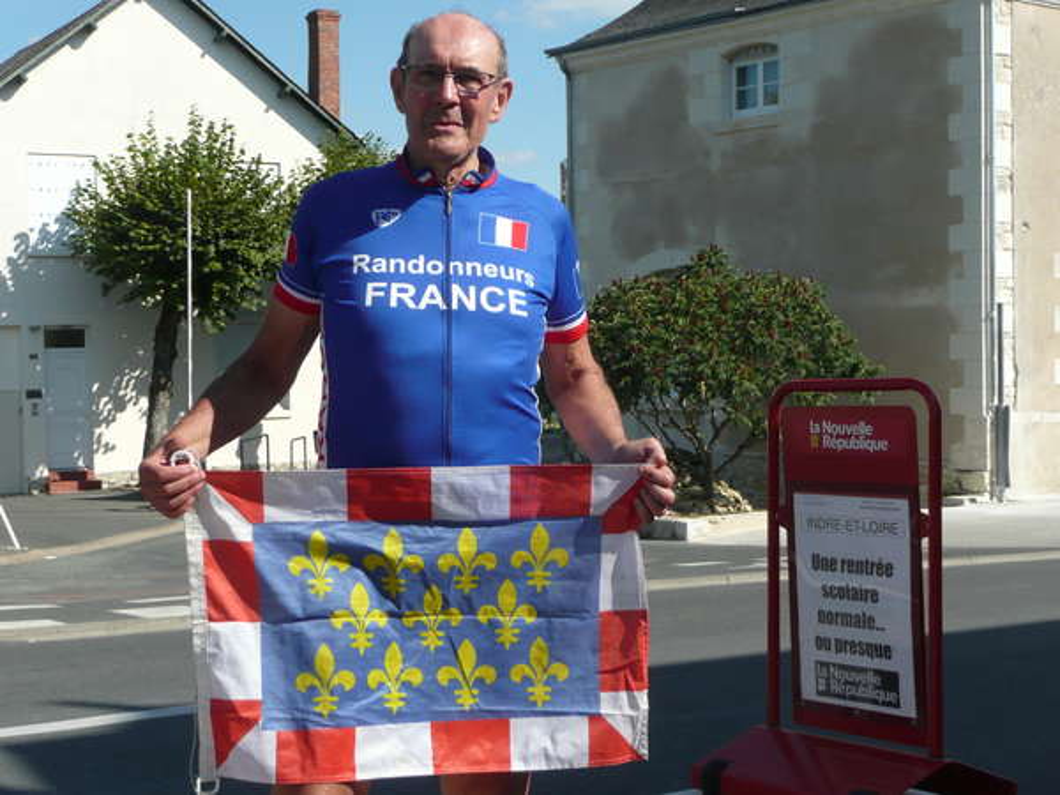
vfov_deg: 25.2
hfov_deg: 33.2
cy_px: 398
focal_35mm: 58
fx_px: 1776
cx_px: 530
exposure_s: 1/640
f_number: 4.4
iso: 100
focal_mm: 9.5
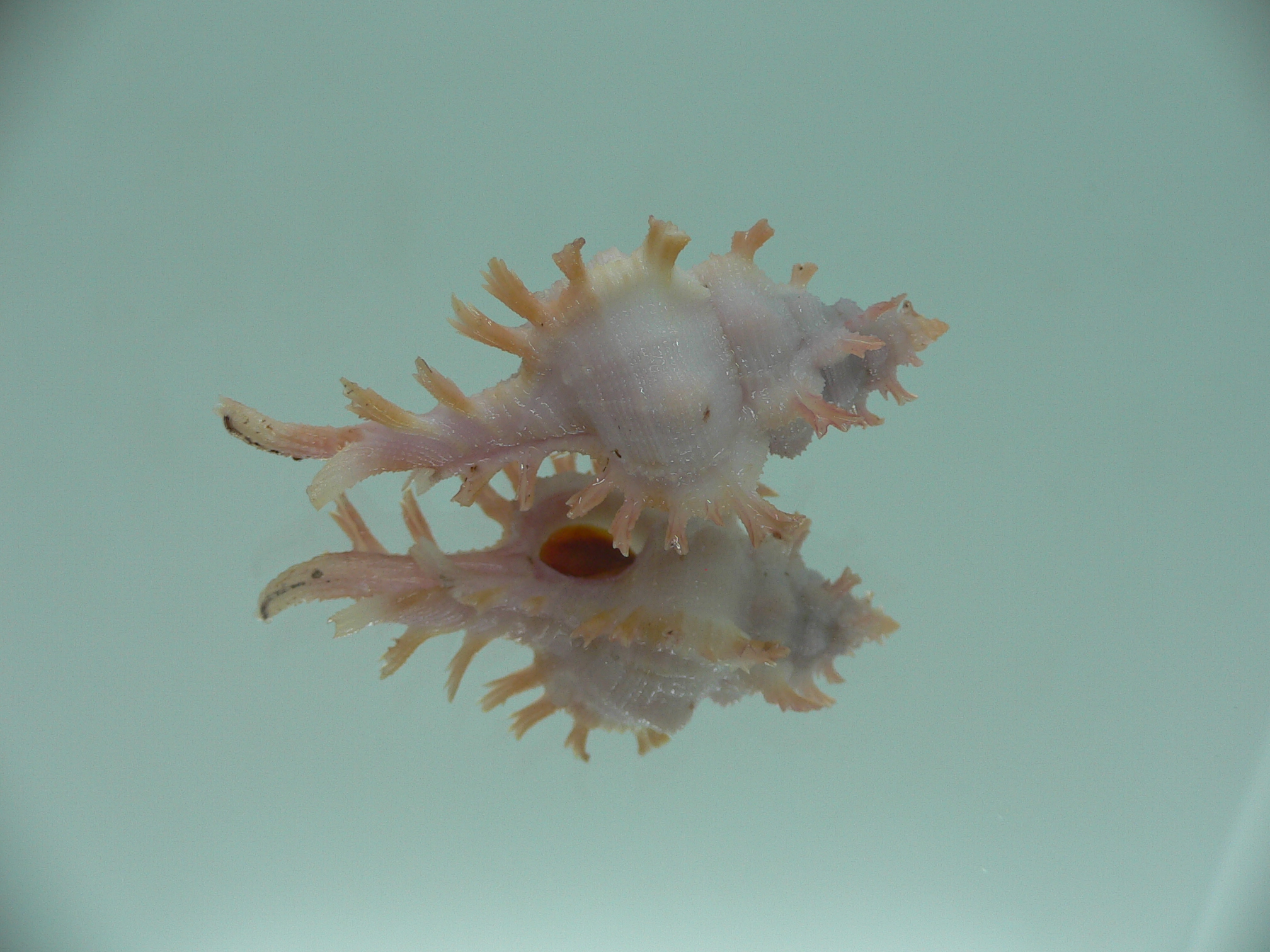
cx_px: 635
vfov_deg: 40.7
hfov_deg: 52.6
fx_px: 1284
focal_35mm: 35
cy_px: 476
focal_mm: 4.6
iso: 80
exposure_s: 1/80
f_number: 2.8
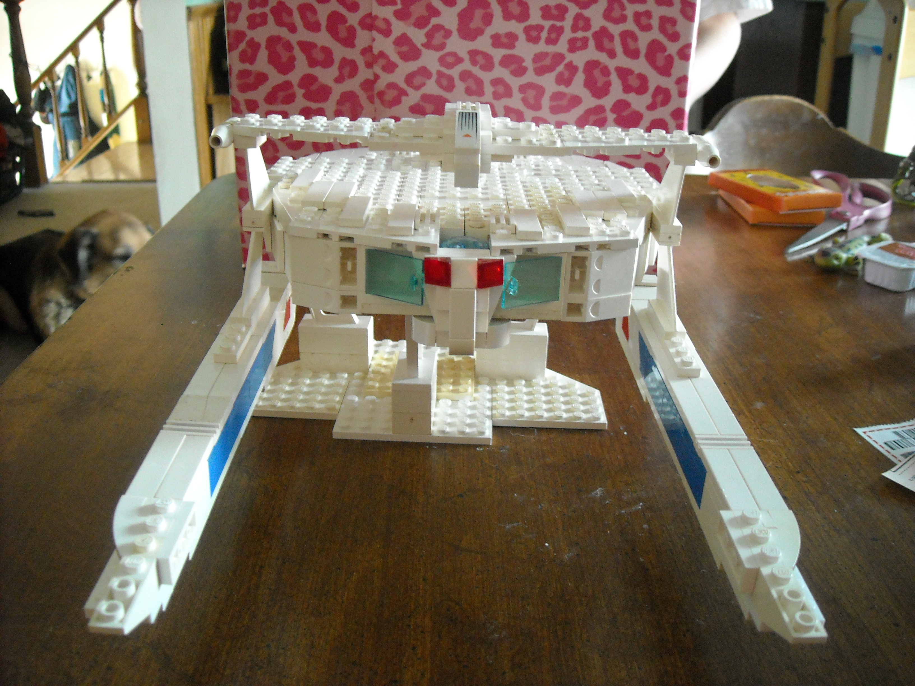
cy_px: 343
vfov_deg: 40.7
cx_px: 458
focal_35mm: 35
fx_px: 925
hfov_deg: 52.6
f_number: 2.8
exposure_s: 1/11
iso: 400
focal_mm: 5.7
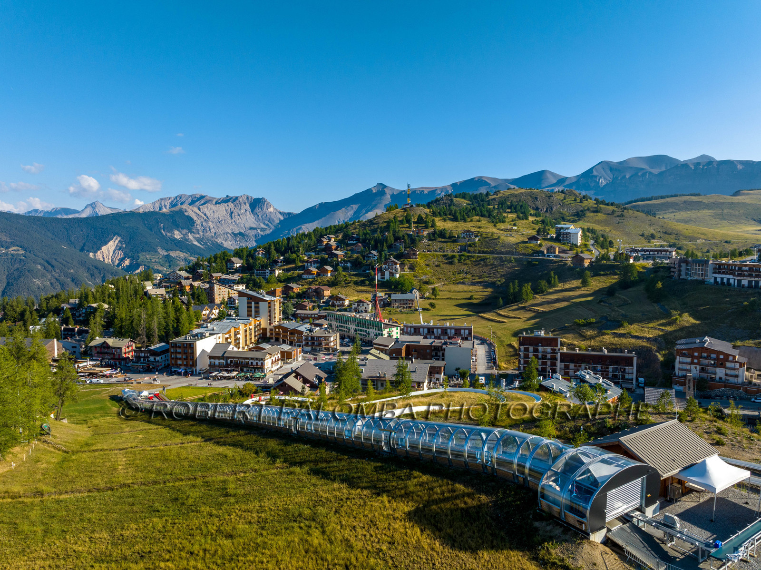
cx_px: 380
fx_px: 527
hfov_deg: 71.6
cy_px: 285
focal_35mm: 24
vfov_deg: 56.8
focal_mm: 12.3
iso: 100
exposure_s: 1/240
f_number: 8
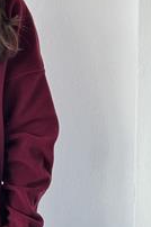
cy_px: 92
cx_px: -45
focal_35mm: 132
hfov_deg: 10.1
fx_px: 833
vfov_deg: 15.5
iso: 64
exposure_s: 1/160
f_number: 1.78
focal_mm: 6.76
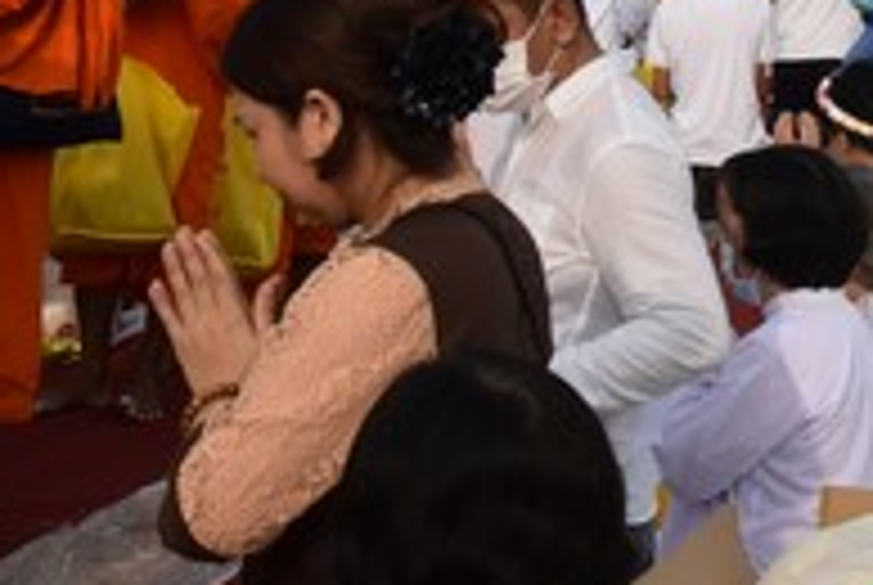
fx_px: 3084
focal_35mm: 127
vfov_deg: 10.4
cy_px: -351
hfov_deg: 15.6
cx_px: 1008
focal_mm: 38
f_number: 16
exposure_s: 1/1000
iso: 1600
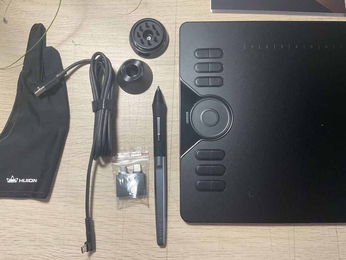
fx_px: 290
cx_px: 173
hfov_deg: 61.7
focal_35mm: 29
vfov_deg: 48.2
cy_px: 130
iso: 80
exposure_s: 1/60
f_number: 1.8
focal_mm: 3
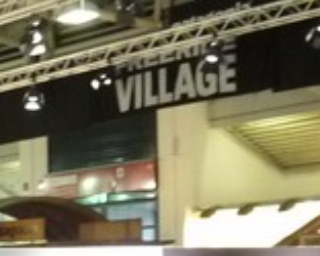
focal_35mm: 125
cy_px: 371
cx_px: -176
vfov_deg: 11.9
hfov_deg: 14.3
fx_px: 1185
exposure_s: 1/20
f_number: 3.3
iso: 400
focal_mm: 4.1
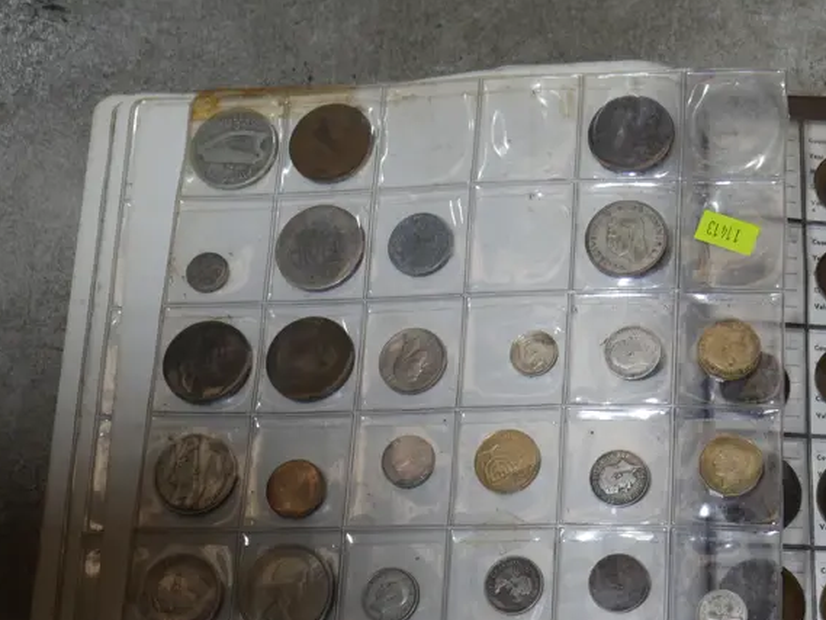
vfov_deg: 20.2
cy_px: 497
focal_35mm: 72
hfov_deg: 26.3
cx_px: 704
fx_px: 1718
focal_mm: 20
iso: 200
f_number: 4.4
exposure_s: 1/80
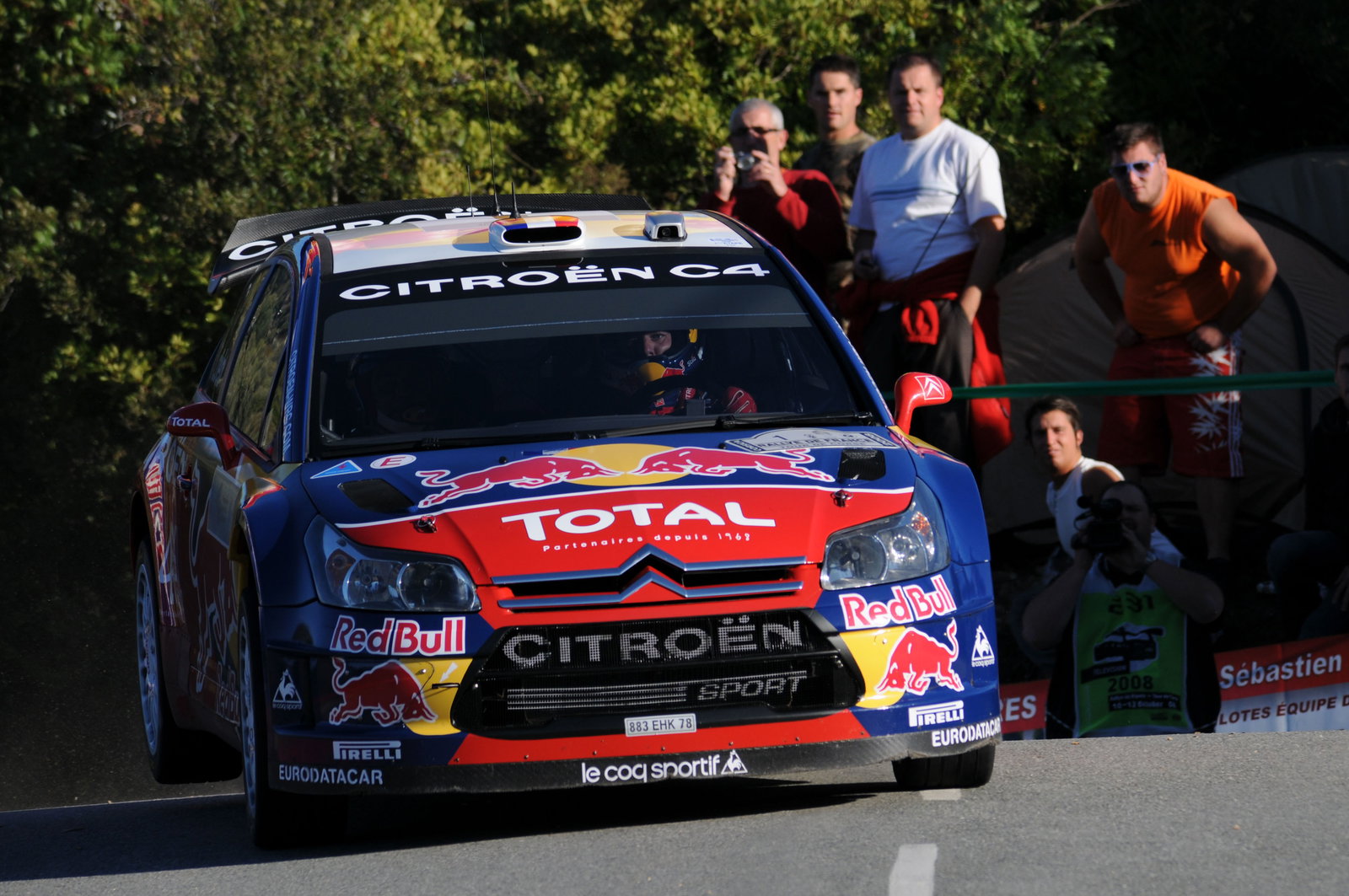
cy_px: 448
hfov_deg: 4.6
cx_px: 674
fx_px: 16843
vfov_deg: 3.0
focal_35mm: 450
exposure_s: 1/1000
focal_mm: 300
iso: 200
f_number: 7.1
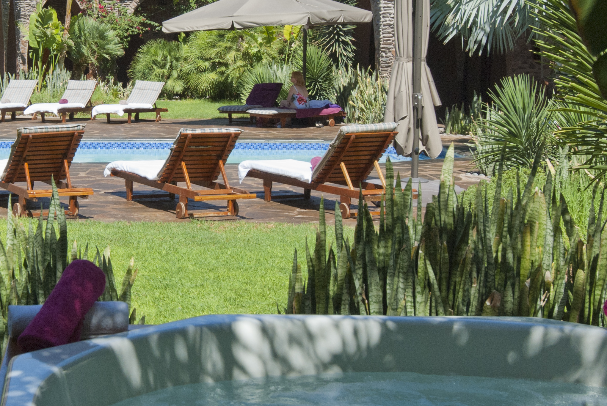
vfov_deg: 18.5
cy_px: 172
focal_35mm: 74
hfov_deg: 26.8
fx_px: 1249
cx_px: 114
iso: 200
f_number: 10
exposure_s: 1/350
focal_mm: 26
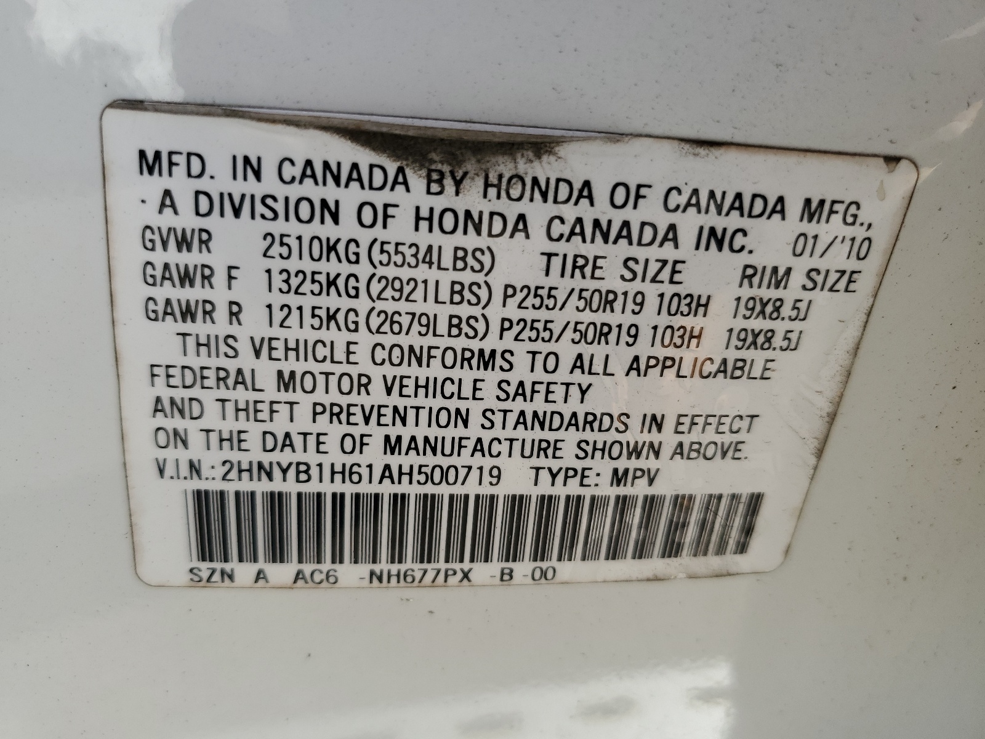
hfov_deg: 67.3
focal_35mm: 26
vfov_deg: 53.1
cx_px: 492
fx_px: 740
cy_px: 370
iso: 50
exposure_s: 1/714
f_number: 1.5
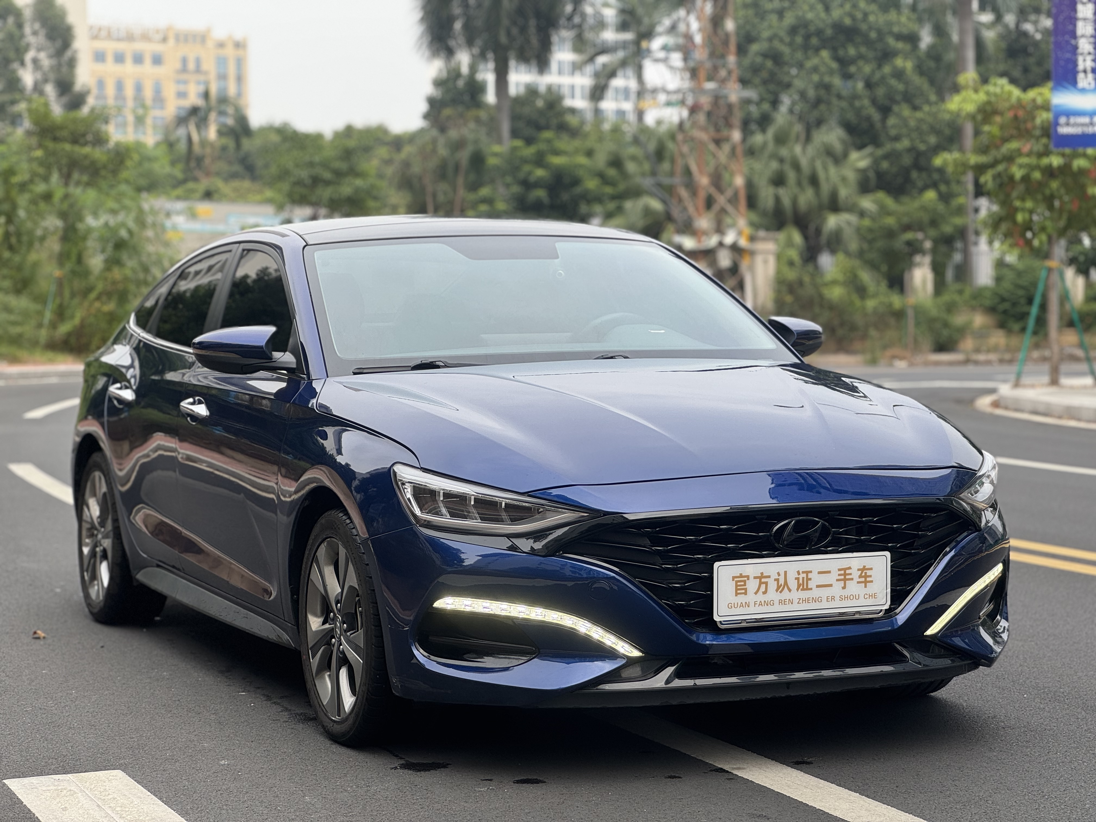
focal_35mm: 77
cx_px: 548
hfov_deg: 25.3
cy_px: 411
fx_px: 2438
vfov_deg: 19.1
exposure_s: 1/137
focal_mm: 9
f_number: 2.8
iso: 25
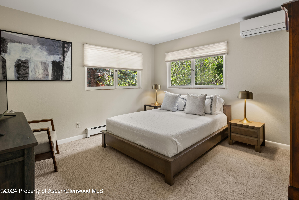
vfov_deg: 70.4
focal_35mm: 17
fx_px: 141
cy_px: 100
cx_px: 150
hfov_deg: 93.3
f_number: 7.1
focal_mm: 17
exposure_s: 1.6
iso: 125
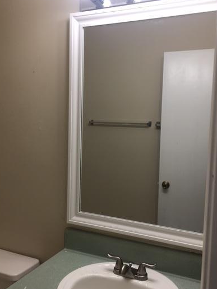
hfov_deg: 39.6
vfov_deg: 51.3
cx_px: 100
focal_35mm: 36
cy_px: 153
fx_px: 301
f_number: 2.2
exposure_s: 1/60
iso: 25
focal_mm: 4.15
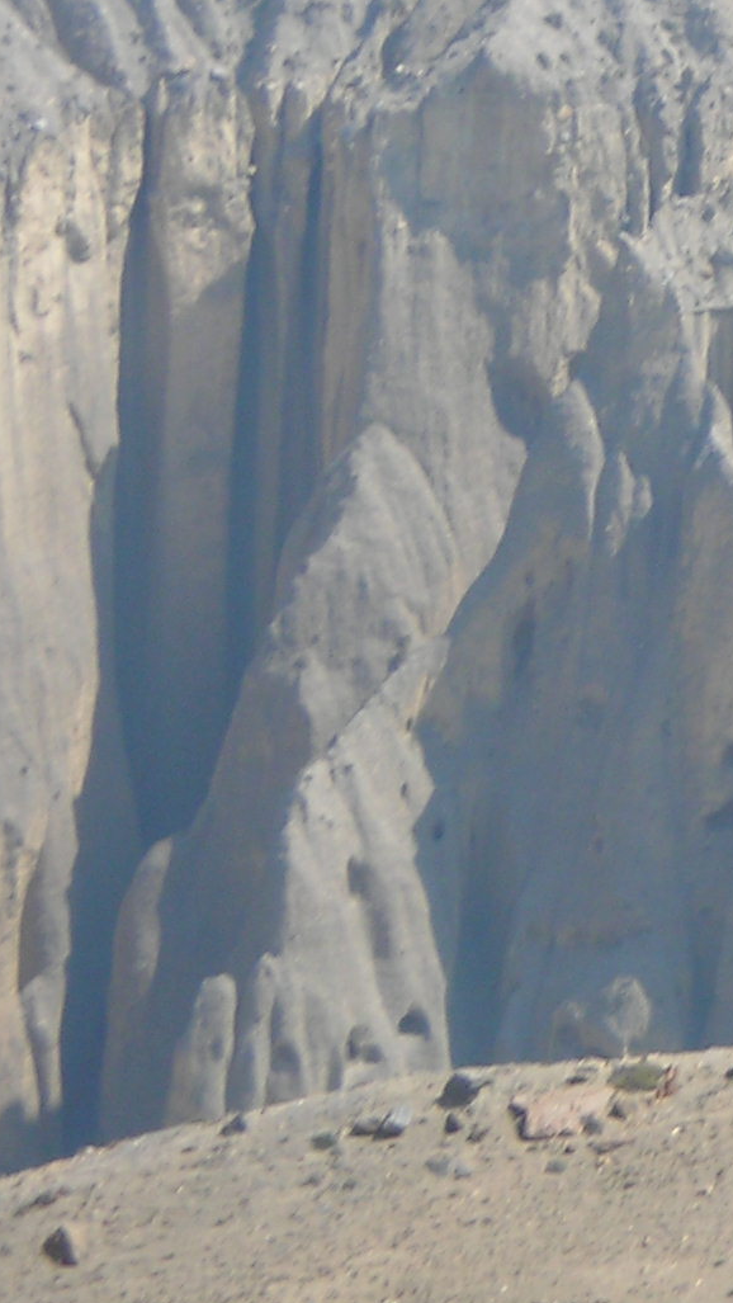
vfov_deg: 6.8
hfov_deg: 3.8
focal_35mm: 319
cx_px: 1510
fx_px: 11018
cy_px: 500
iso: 50
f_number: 5.3
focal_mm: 19.2
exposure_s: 1/156
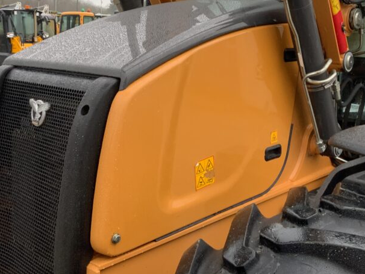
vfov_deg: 29.3
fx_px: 517
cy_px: 77
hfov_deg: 38.9
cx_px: 190
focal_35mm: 49
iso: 50
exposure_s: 1/122
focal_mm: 3
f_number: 1.8
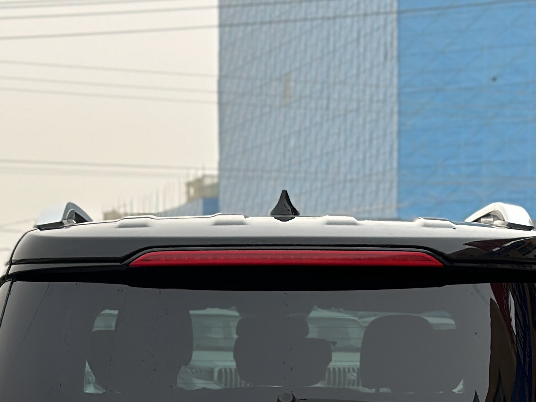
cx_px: 255
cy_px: 507
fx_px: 2122
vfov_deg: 10.6
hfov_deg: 14.4
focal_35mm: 137
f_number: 1.78
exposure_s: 1/2070
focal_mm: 6.86
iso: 80
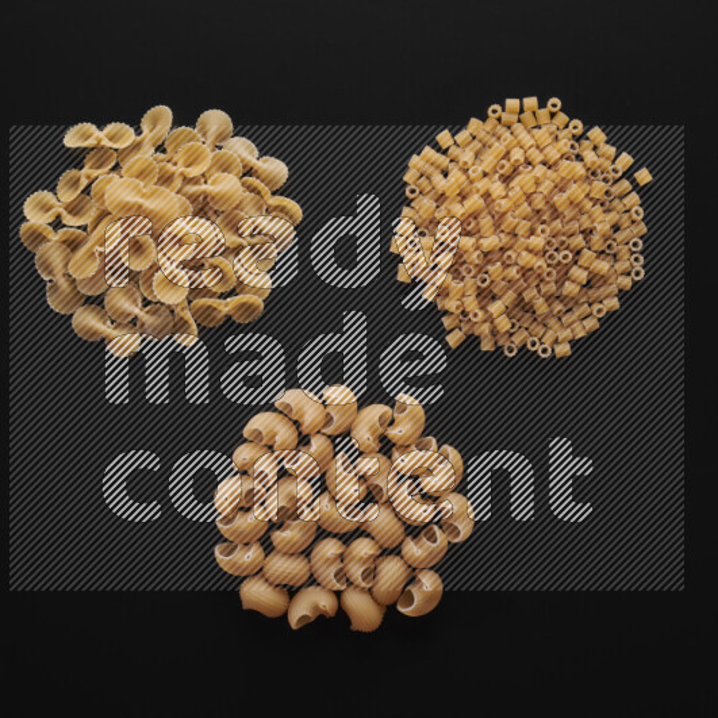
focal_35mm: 64
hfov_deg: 26.9
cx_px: 346
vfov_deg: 26.9
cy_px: 358
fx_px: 1502
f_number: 8
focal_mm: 50
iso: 100
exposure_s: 1/100
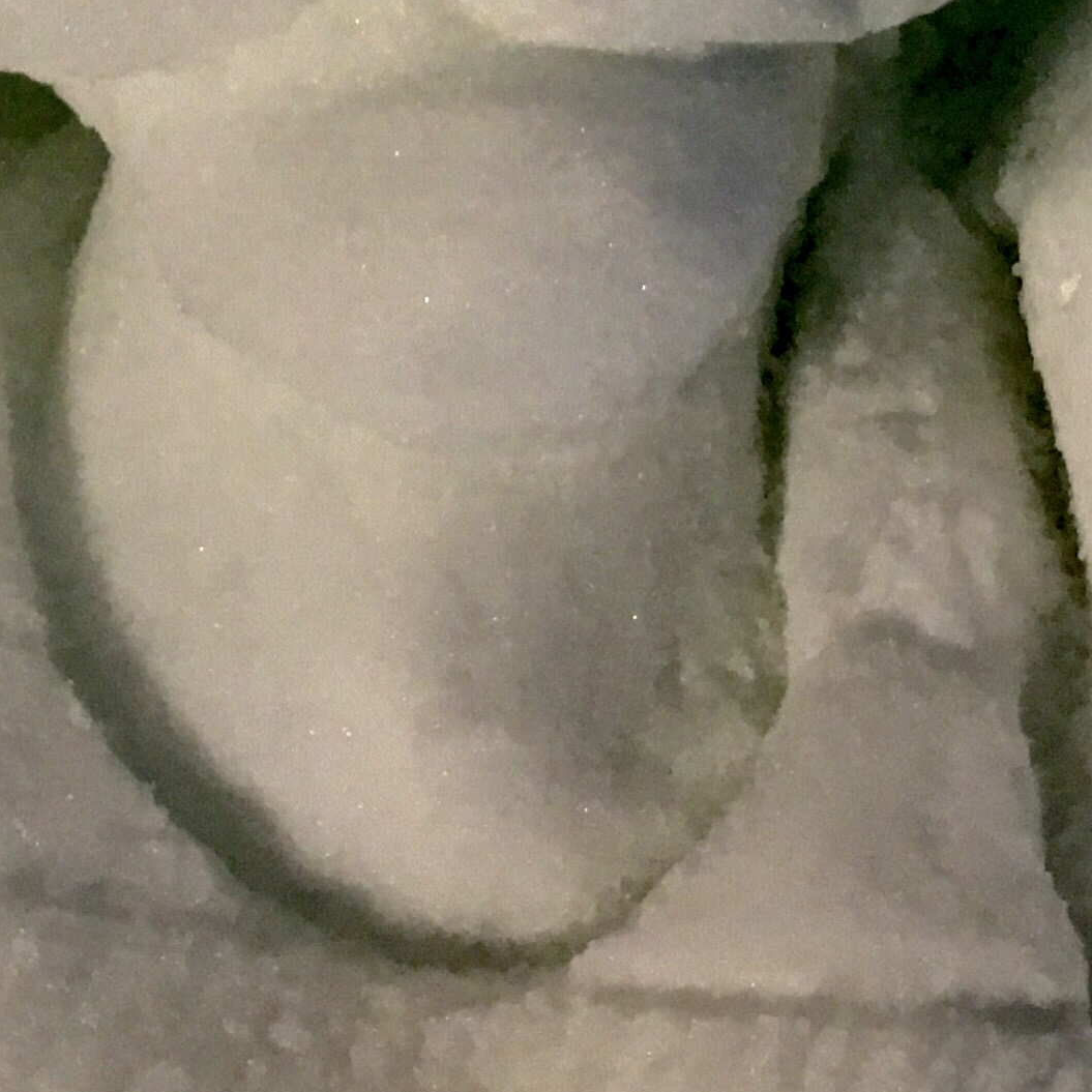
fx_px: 3498
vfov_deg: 17.0
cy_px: -193
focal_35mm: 98
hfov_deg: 17.7
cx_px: 430
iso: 50
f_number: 2.2
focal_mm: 4.15
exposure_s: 1/33
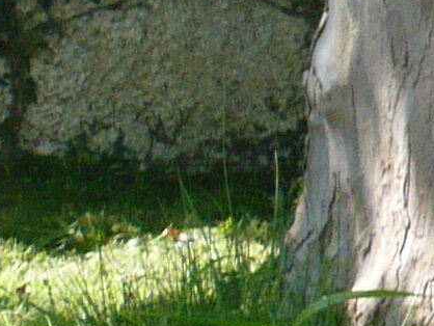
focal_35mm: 235
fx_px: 2948
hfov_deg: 7.4
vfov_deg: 6.3
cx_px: -910
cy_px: 454
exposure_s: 1/250
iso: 100
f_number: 3
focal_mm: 5.2
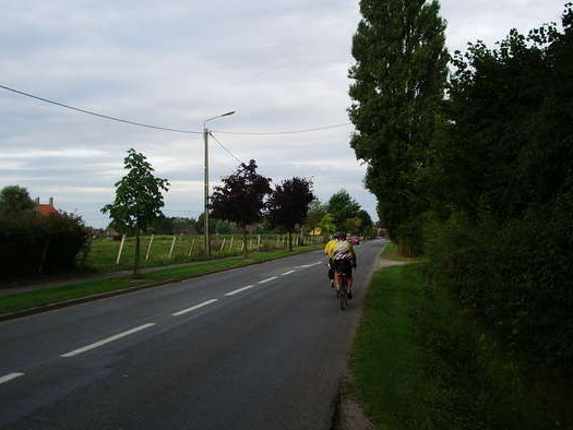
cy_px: 220
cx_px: 289
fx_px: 662
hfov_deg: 46.8
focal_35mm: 40
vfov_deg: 36.0
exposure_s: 1/100
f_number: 4.3
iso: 50
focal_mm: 5.8
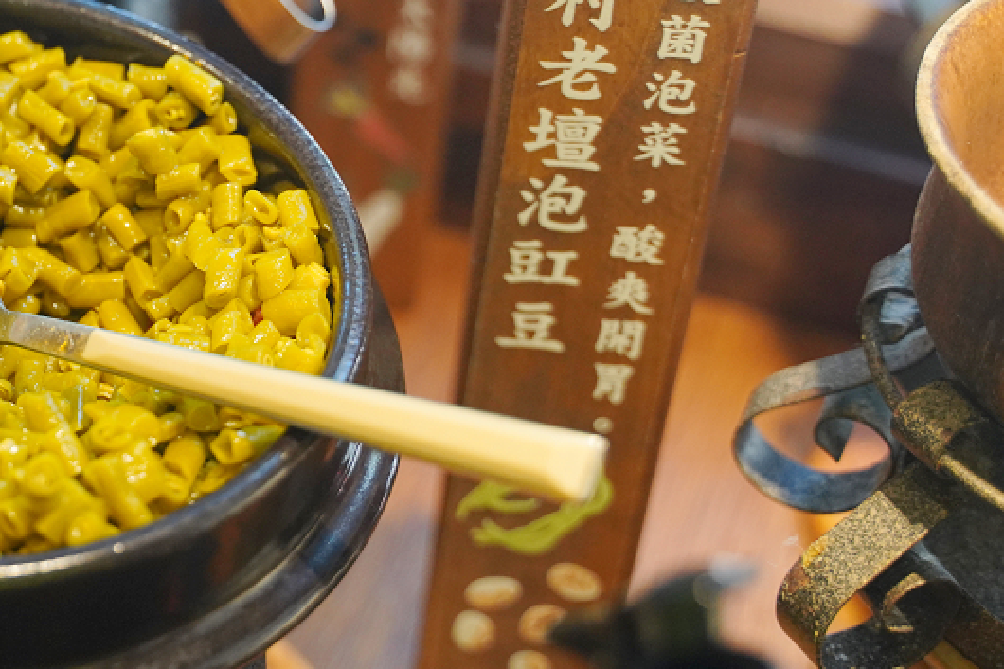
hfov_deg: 22.9
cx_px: 49
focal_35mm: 86
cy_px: 184
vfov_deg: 15.8
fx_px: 2398
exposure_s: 1/160
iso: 1600
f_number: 3.2
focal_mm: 38
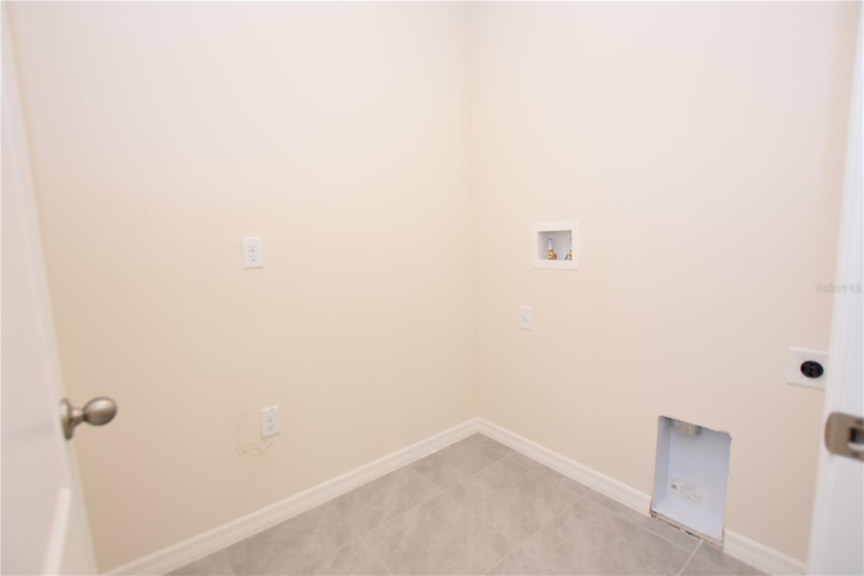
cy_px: 288
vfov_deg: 77.3
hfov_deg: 100.4
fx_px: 360
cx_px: 432
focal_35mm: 15
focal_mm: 10
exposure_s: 1/60
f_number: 4
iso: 280
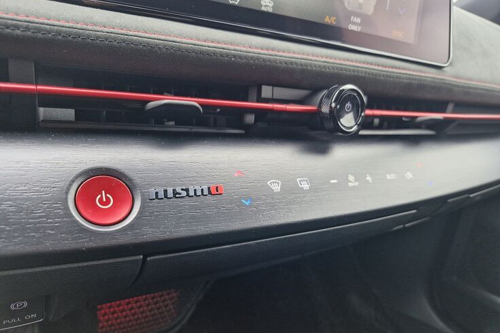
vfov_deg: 53.0
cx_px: 250
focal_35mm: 24
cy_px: 182
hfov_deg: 73.8
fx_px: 333
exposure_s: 1/100
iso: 200
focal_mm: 5.54
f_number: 1.8
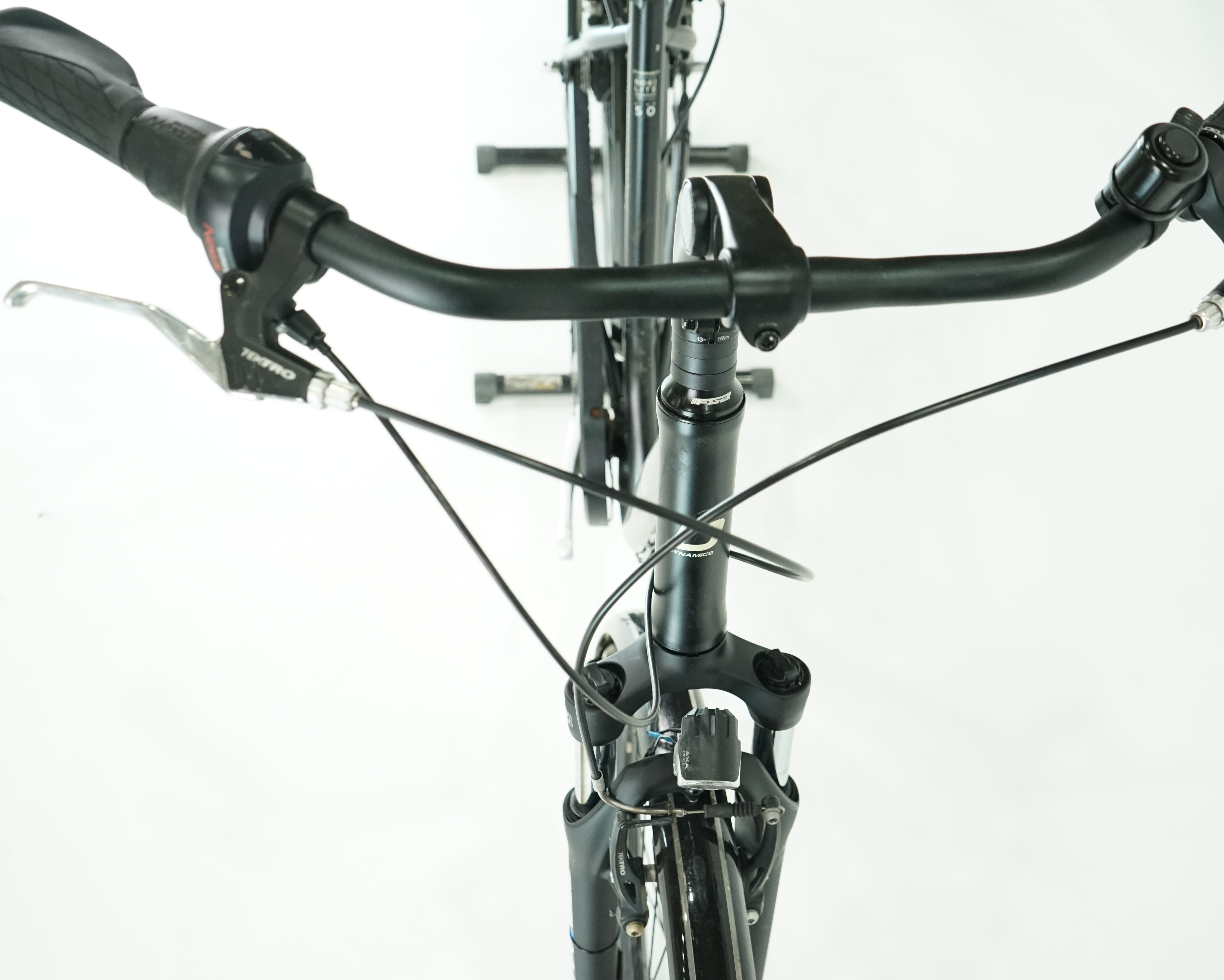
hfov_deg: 49.0
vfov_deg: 40.1
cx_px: 683
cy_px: 495
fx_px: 1340
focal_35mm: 37
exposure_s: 1/200
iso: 2500
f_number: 5
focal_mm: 32
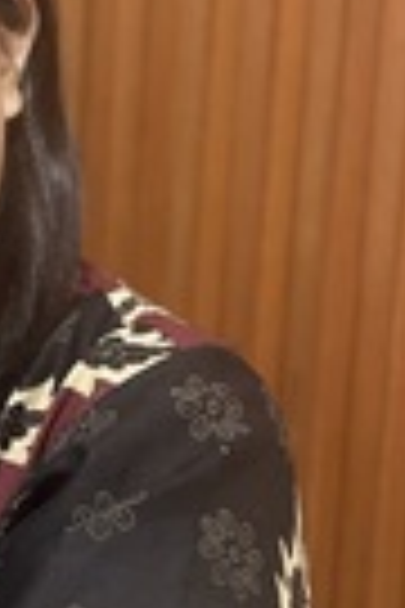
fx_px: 1350
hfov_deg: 16.2
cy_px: 392
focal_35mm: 80
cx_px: -108
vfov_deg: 25.3
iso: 400
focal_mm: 4.2
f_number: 1.6
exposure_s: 1/50
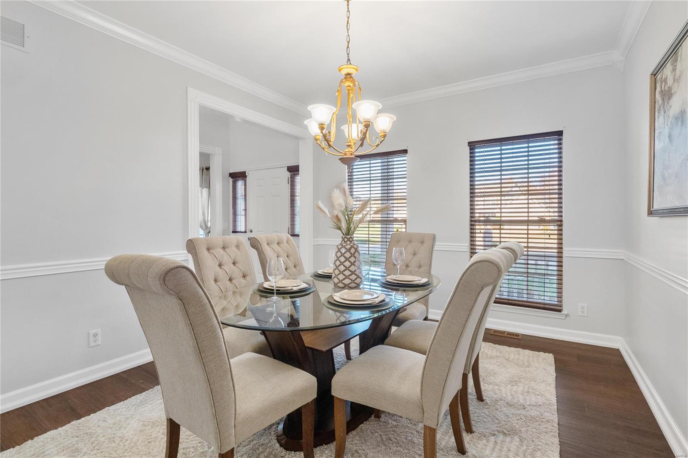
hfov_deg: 96.7
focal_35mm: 16
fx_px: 306
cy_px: 229
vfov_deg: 73.7
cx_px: 344
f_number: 8
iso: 400
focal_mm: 8
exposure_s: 1/15
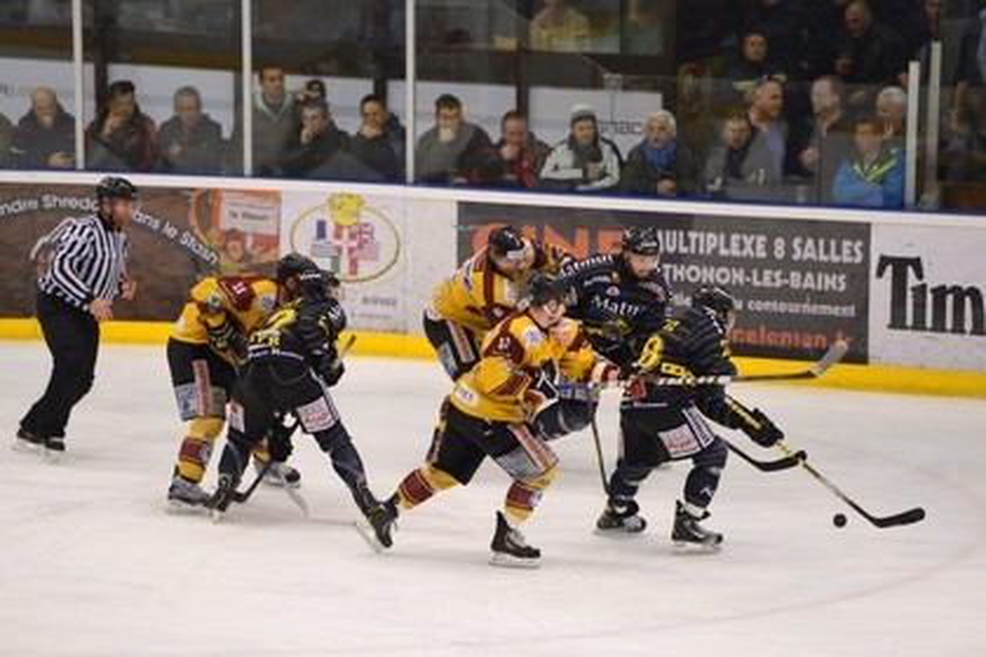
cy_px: 328
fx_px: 5203
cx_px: 493
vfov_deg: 7.2
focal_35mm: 190
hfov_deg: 10.8
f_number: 3.2
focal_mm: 190
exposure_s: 1/800
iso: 1600
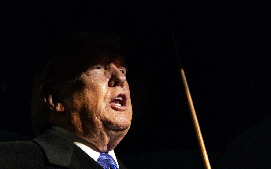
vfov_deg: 13.5
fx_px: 716
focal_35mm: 97
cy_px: 60
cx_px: 108
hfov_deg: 21.4
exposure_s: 1/500
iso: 8000
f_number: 2.8
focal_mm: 43
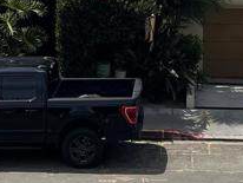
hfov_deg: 15.2
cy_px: -155
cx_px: 183
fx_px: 907
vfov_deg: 10.7
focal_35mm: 129
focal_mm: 5.7
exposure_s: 1/5882
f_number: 1.5
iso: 50
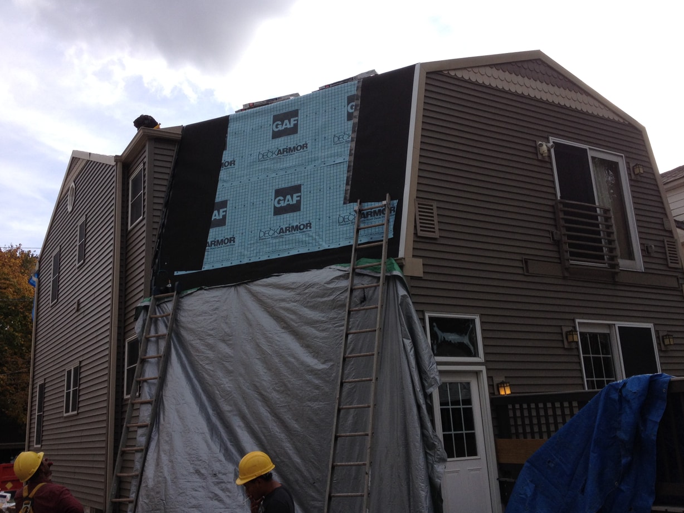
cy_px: 240
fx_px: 751
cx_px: 345
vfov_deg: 37.7
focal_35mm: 38
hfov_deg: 49.0
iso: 50
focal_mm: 4.28
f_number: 2.4
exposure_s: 1/1672
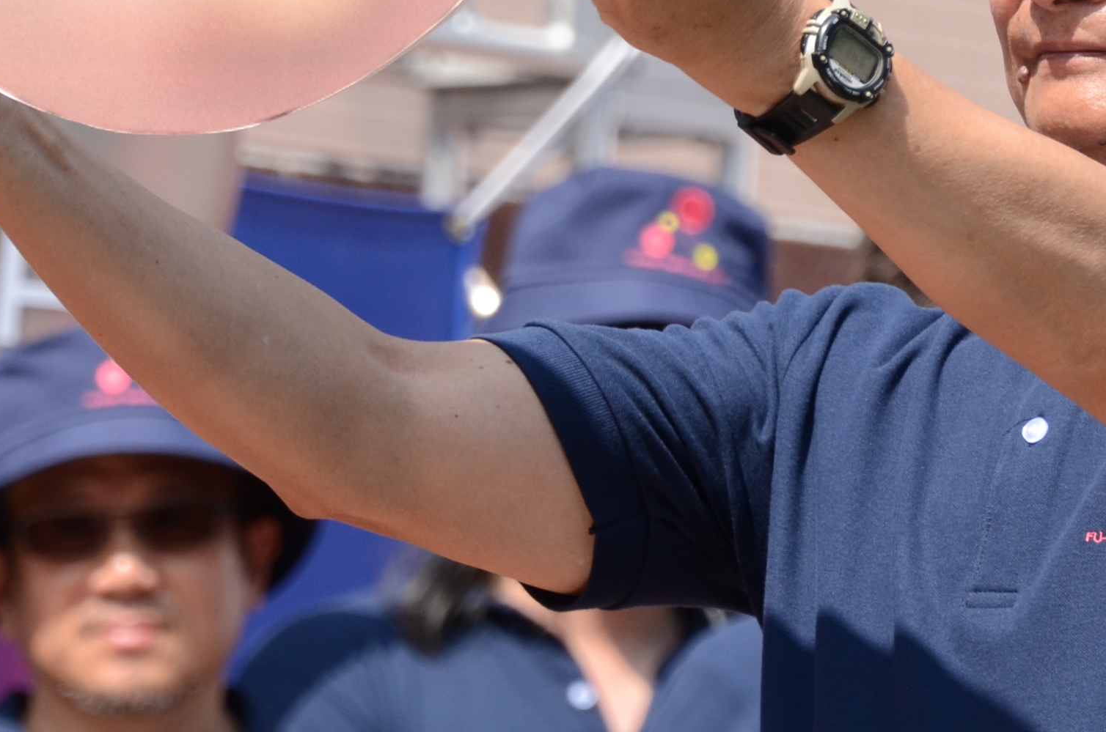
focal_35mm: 496
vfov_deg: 2.8
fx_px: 15214
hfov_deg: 4.2
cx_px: 842
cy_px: 117
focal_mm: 135
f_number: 7.1
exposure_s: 1/800
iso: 320
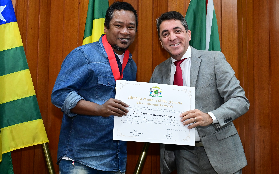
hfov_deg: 29.8
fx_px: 525
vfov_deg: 18.9
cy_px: 85
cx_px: 139
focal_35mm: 69
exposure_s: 1/125
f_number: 4.5
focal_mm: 45
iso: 4000
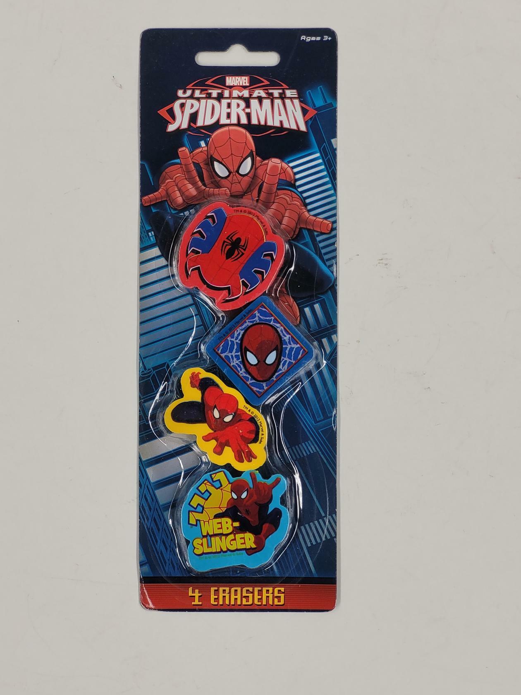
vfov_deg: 25.7
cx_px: 260
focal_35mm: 76
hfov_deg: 19.4
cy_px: 348
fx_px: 1525
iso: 50
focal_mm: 7.12
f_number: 2.4
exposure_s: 1/60
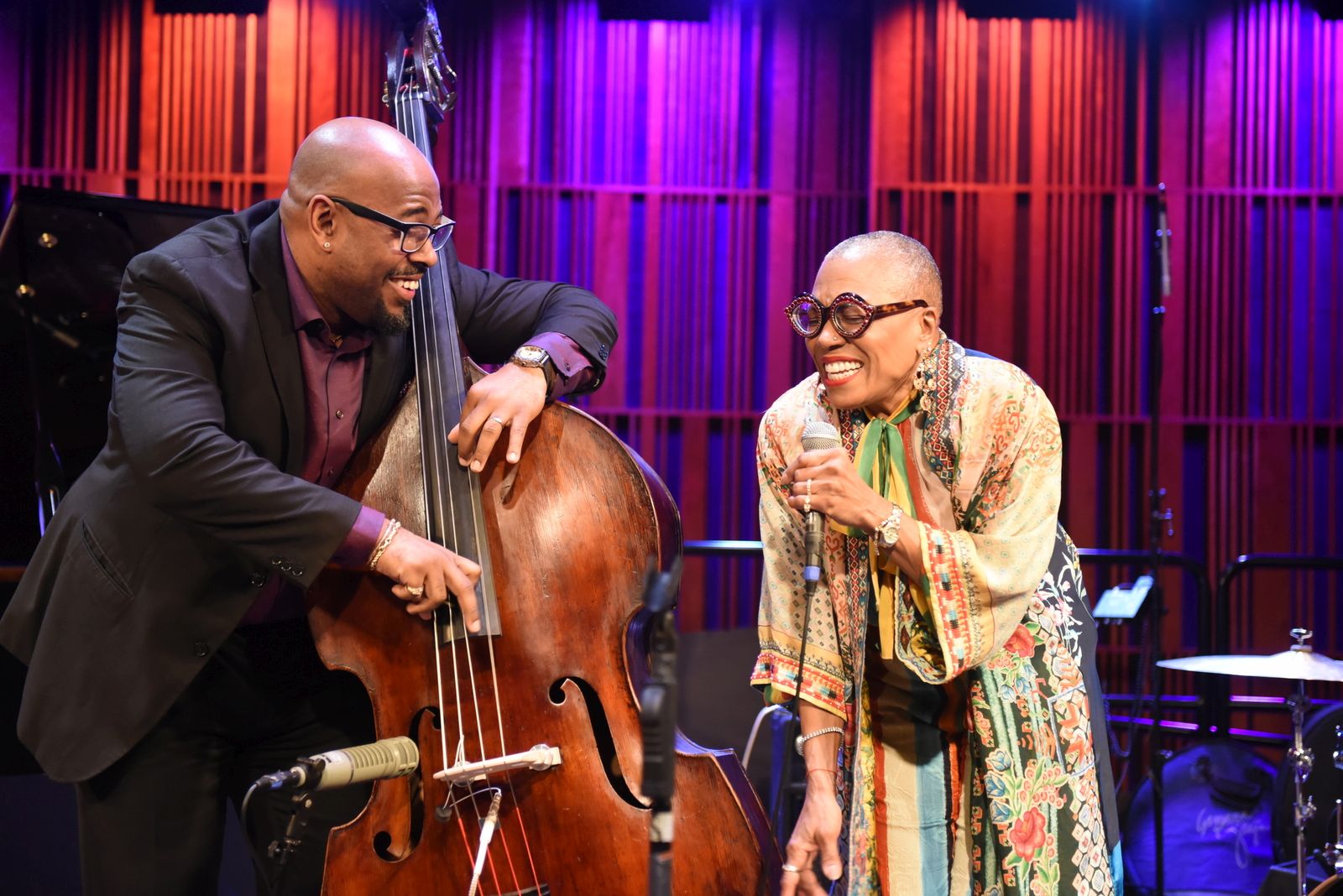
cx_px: 672
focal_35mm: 58
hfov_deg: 34.5
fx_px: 2164
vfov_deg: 23.4
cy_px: 448
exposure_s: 1/100
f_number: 2.8
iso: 3200
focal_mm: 58
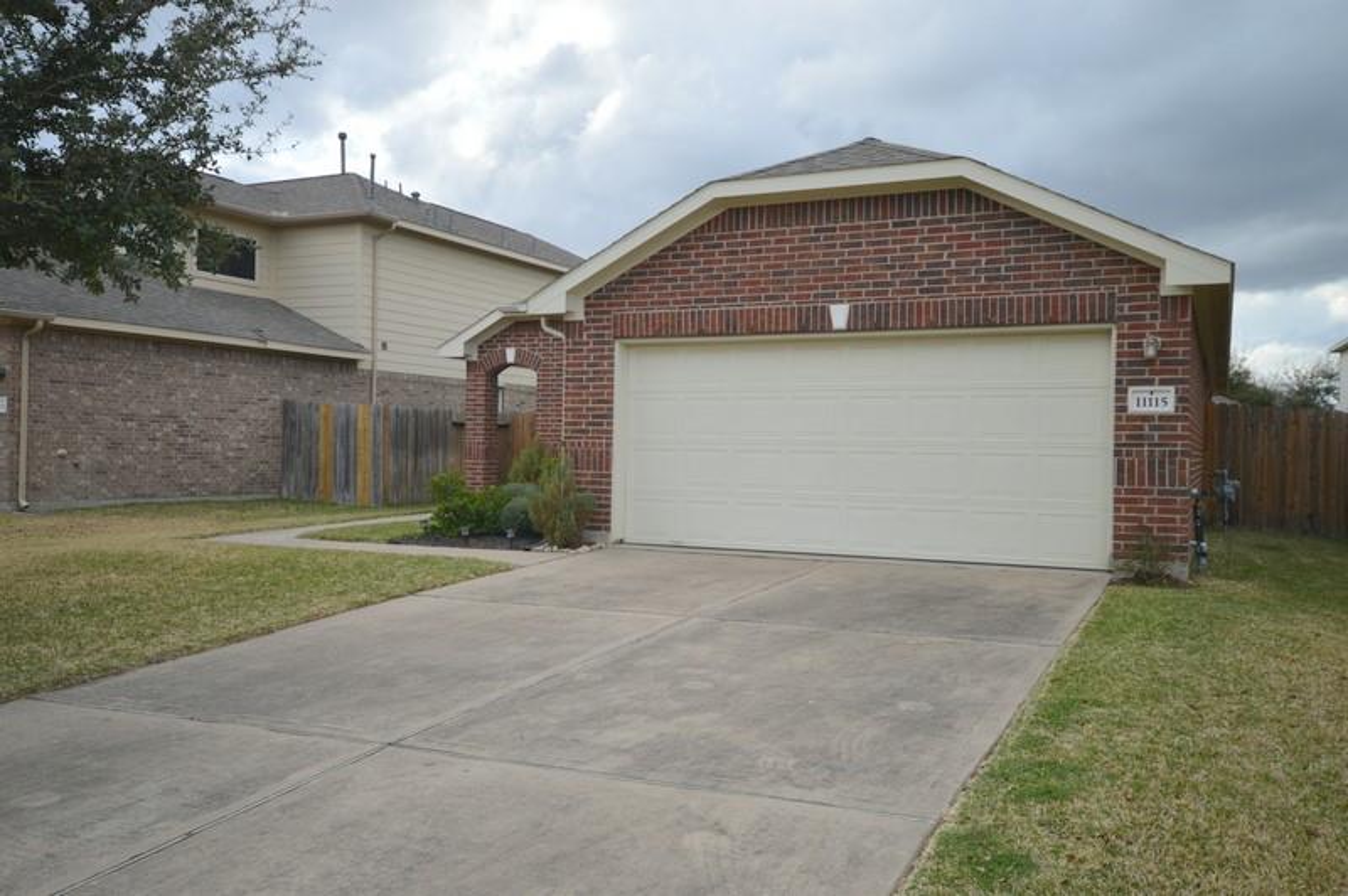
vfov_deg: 43.5
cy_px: 448
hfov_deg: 62.0
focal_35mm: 30
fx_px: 1122
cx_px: 674
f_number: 6.3
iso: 100
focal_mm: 20
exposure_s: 1/160
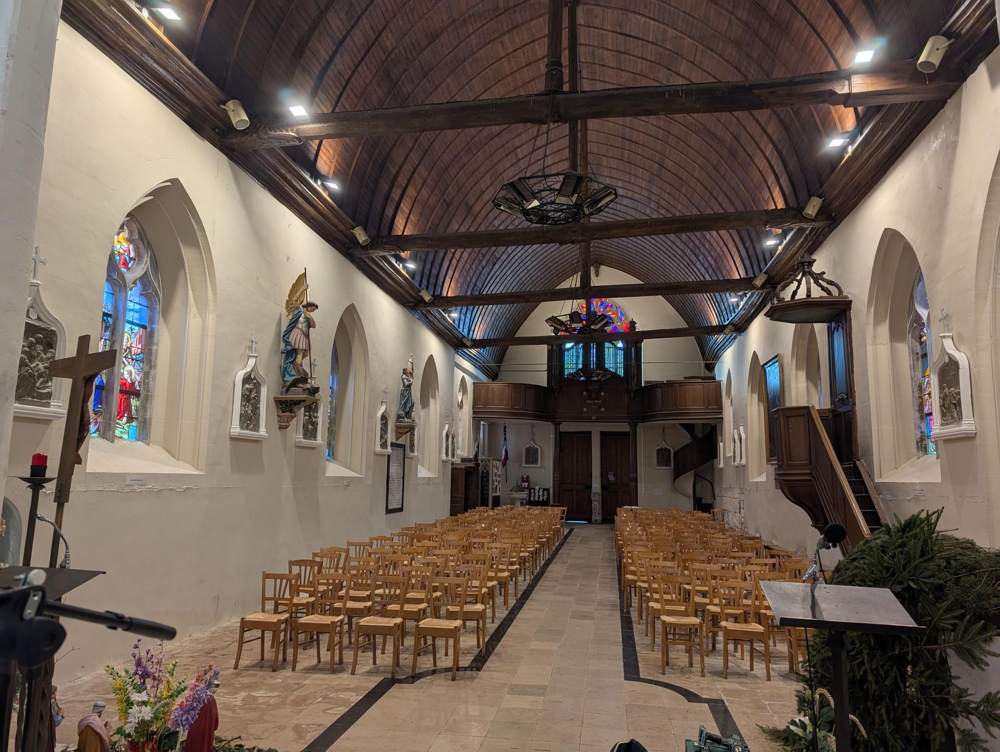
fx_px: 694
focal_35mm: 24
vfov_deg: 56.9
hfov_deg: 71.5
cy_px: 376
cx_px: 500
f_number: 1.68
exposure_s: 1/139
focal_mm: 6.9
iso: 22
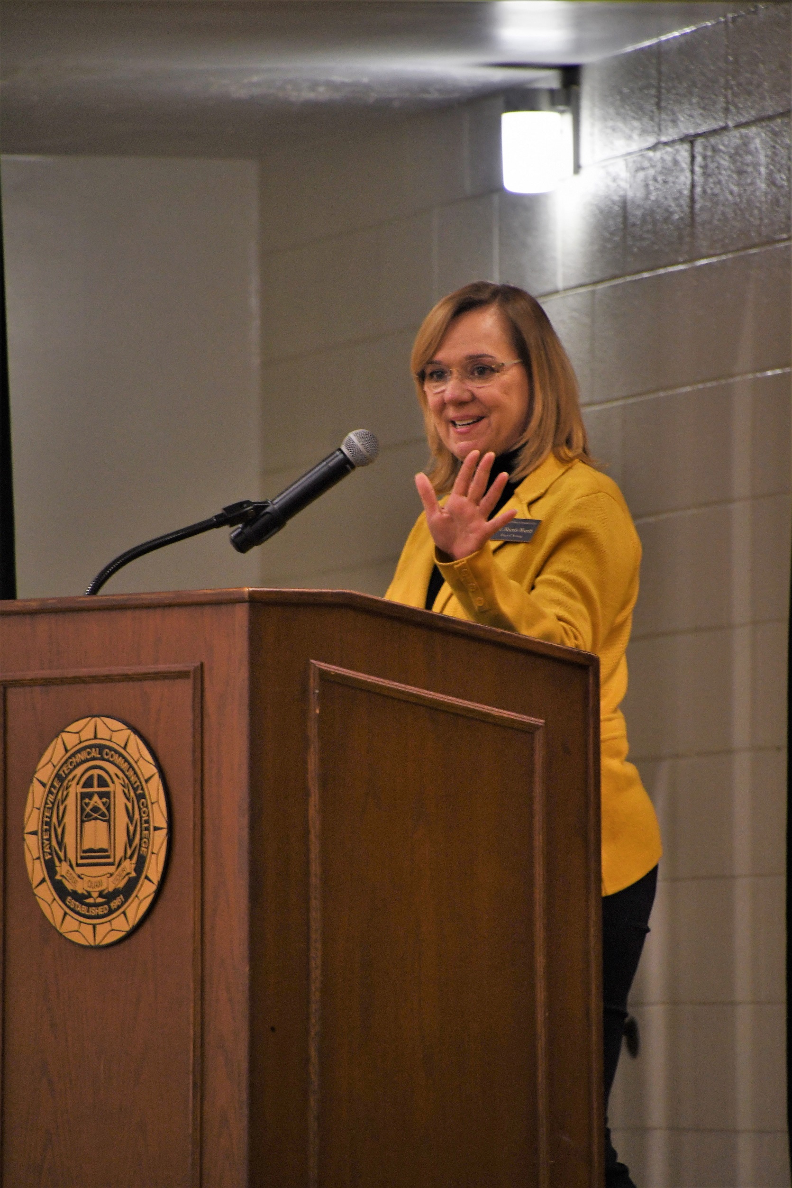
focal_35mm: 450
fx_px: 14847
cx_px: 396
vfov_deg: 4.6
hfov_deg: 3.1
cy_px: 594
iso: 1000
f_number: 6.3
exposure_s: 1/80
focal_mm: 300
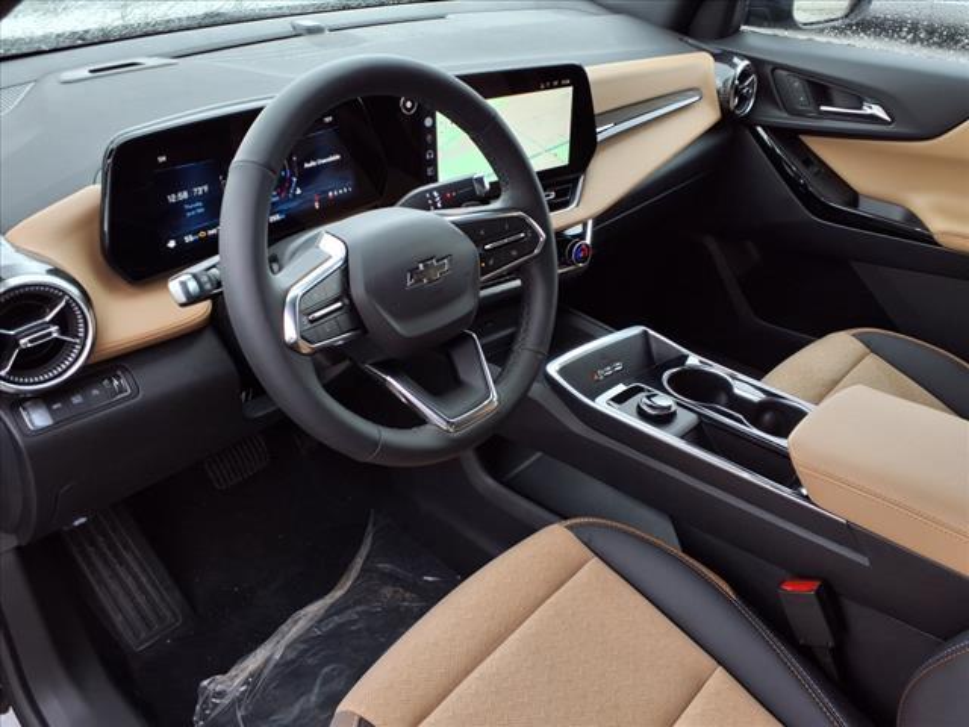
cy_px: 364
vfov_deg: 51.4
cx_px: 484
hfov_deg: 65.3
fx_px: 756
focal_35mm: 27
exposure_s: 1/60.2
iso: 40
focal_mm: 3.58
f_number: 1.9
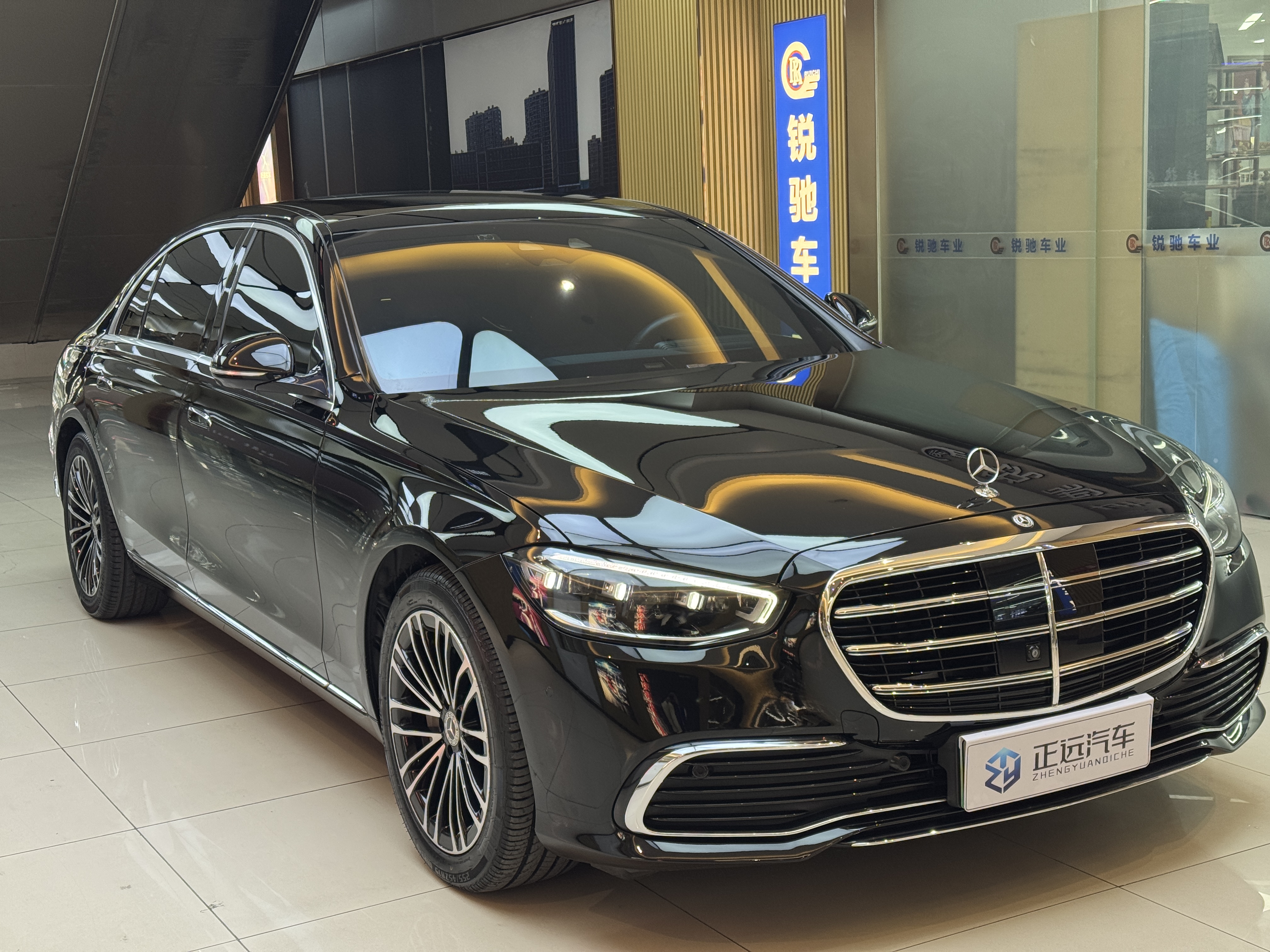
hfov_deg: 39.7
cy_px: 476
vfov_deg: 30.3
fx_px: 1761
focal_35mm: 48
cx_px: 635
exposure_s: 1/51
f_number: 1.78
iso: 125
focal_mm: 6.76
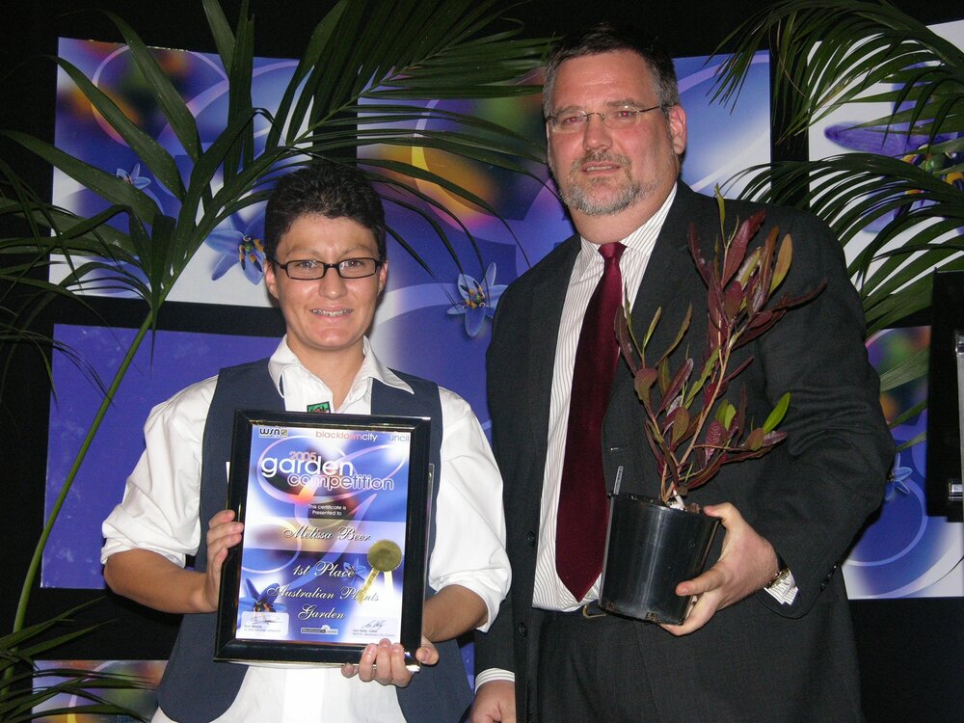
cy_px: 362
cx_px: 482
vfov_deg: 16.8
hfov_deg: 22.3
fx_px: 2451
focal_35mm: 88
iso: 200
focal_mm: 22.3
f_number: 3.5
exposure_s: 1/120
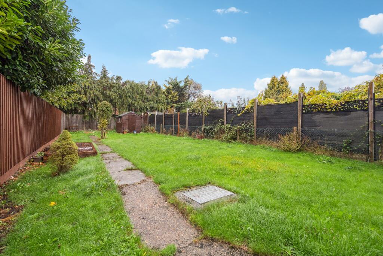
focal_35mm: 16
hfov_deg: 96.7
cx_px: 192
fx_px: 170
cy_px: 128
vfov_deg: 73.8
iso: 640
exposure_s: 1/400
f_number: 5
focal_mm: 16
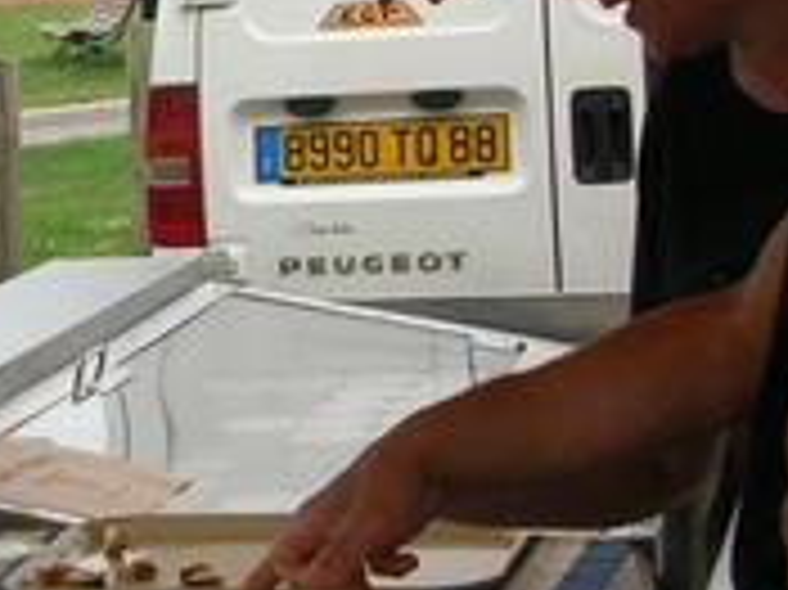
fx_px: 2912
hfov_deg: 14.8
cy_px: 329
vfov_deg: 11.6
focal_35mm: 128
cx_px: -194
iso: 50
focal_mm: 5.8
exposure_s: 1/192
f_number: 2.8
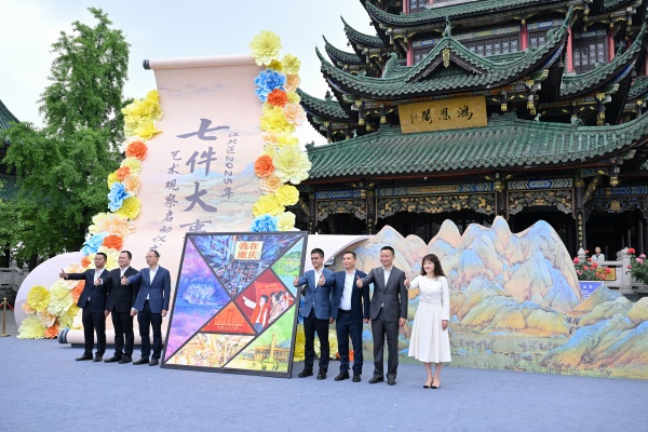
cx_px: 324
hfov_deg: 61.1
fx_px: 549
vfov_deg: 43.0
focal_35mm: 30
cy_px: 216
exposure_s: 1/200
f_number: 5.6
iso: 100
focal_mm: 30.5
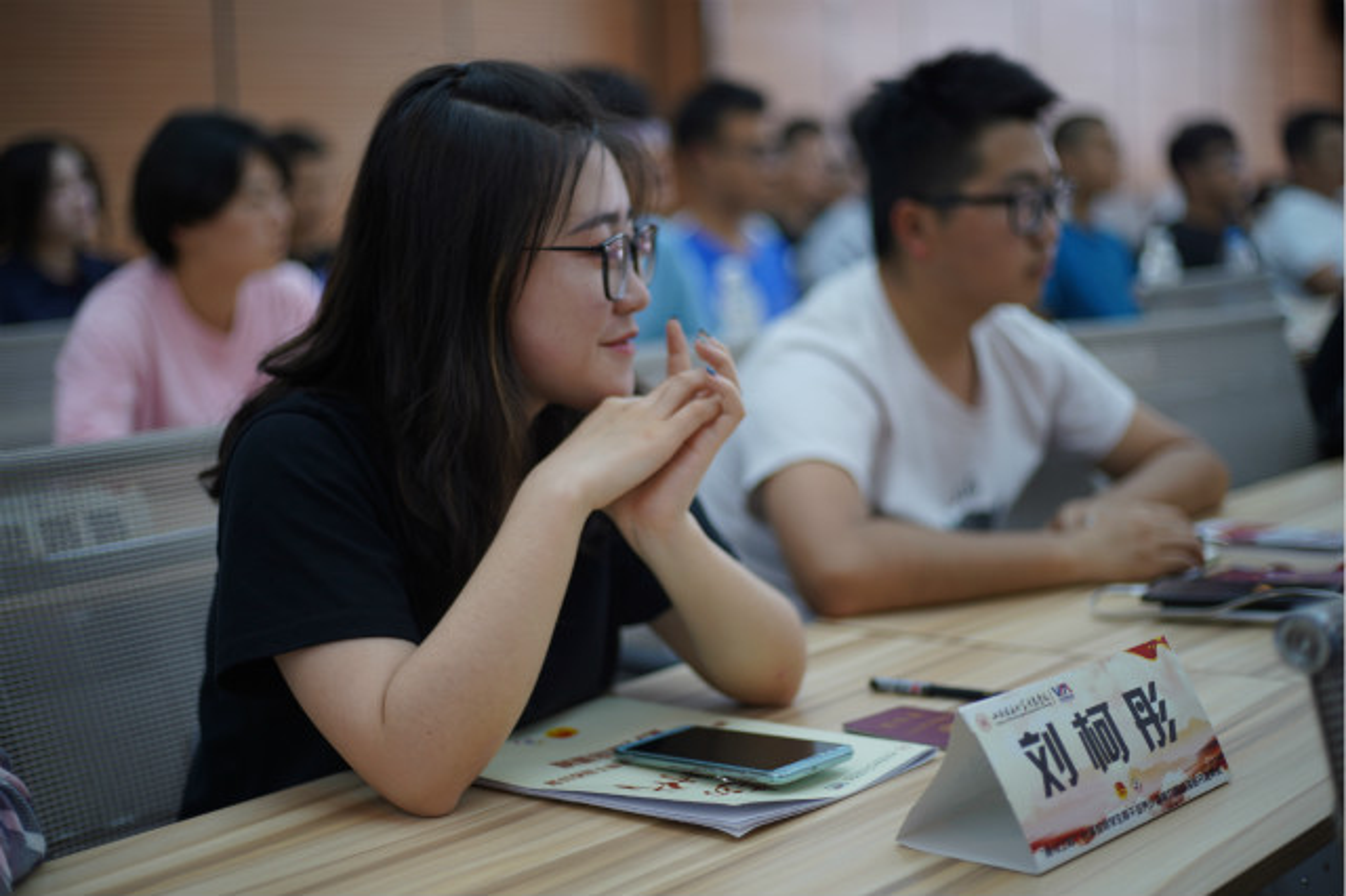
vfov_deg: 27.0
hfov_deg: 39.6
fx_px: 1868
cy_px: 448
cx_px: 673
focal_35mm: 50
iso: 200
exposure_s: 1/250
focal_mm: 50
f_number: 1.8
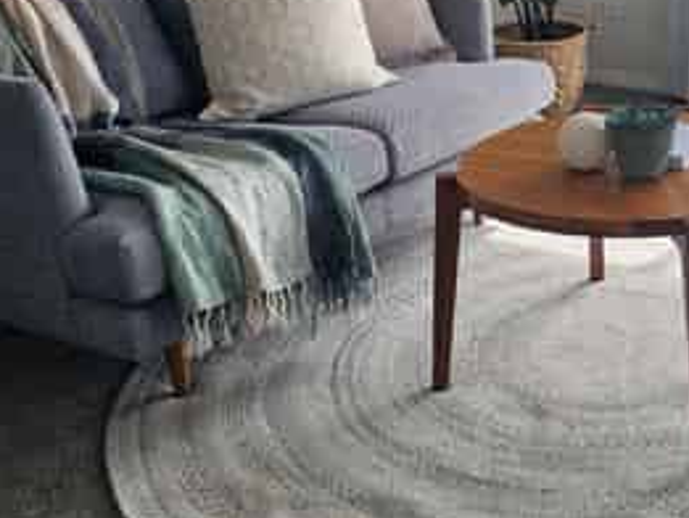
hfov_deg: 31.8
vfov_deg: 25.0
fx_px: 1155
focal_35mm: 58
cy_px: 147
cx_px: 607
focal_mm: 6.3
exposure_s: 1/122
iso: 10
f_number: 1.7
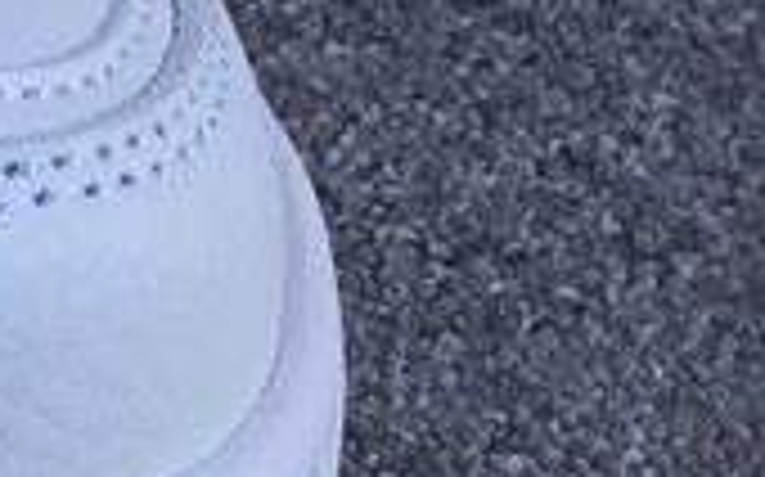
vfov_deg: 7.5
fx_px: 3625
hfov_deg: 10.2
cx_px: -1166
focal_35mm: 174
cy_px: -110
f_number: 2.4
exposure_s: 1/356
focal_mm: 3.3
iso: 25
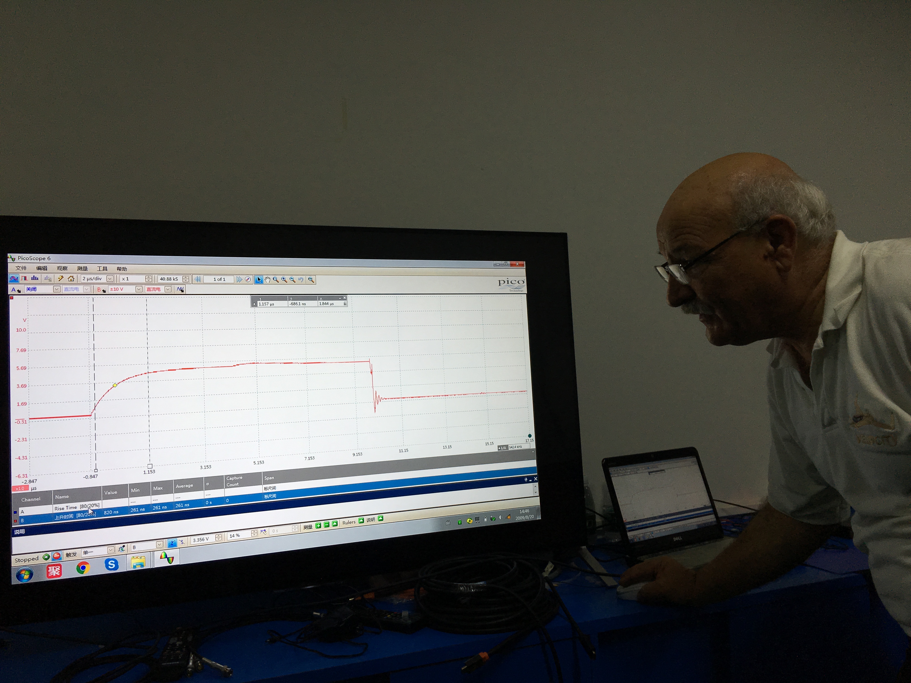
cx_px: 456
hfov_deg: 61.7
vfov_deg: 48.2
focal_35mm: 29
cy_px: 342
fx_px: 763
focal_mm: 4.15
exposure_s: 1/100
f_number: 2.2
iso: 32
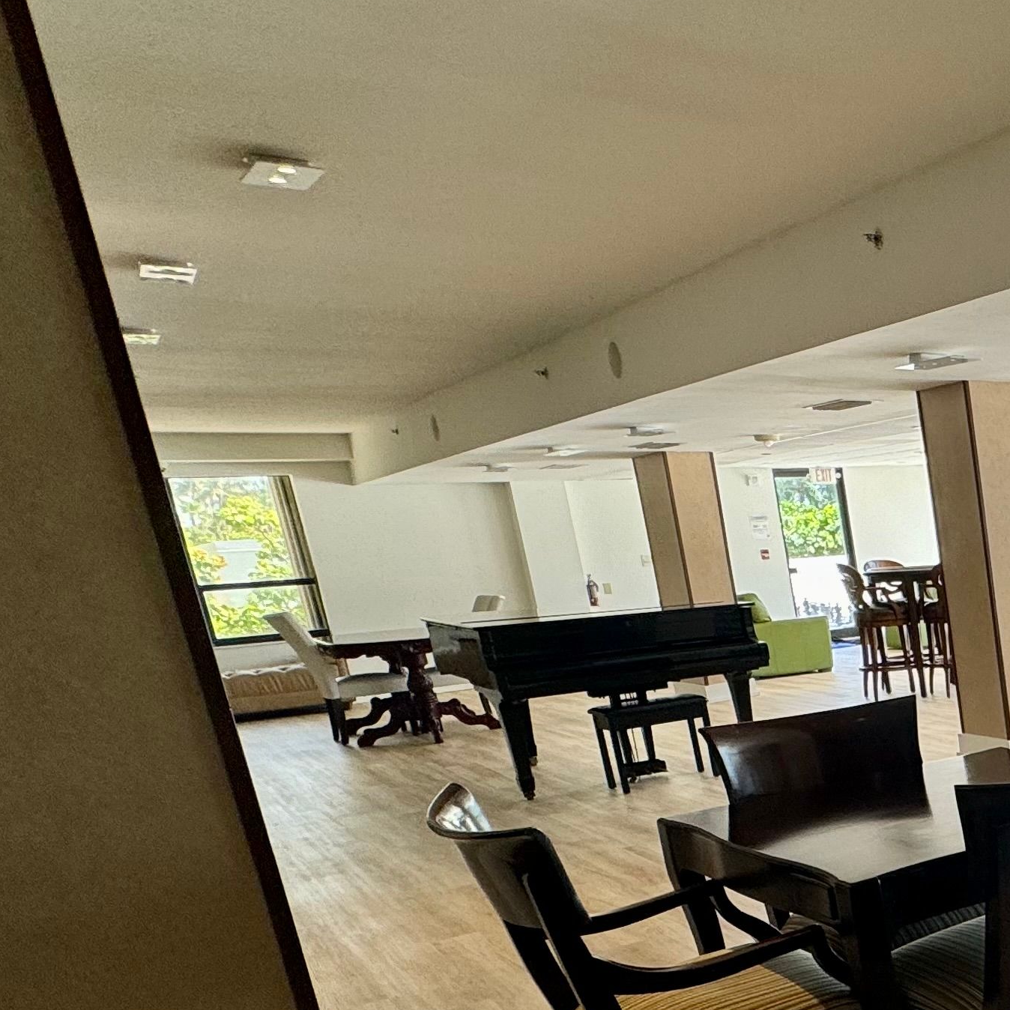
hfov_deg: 32.8
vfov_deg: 42.7
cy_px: 823
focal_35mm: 37
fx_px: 1221
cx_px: 1328
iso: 64
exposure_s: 1/120
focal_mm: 2.22
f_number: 2.2
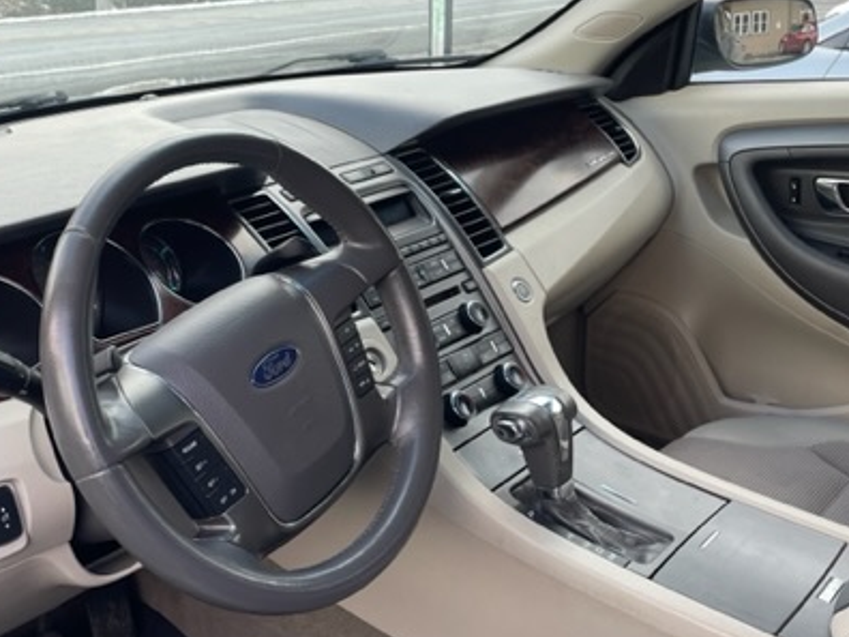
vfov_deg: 34.3
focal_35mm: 42
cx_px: 279
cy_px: 300
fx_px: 1030
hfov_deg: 44.1
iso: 32
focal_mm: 4.2
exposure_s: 1/121
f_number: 1.6
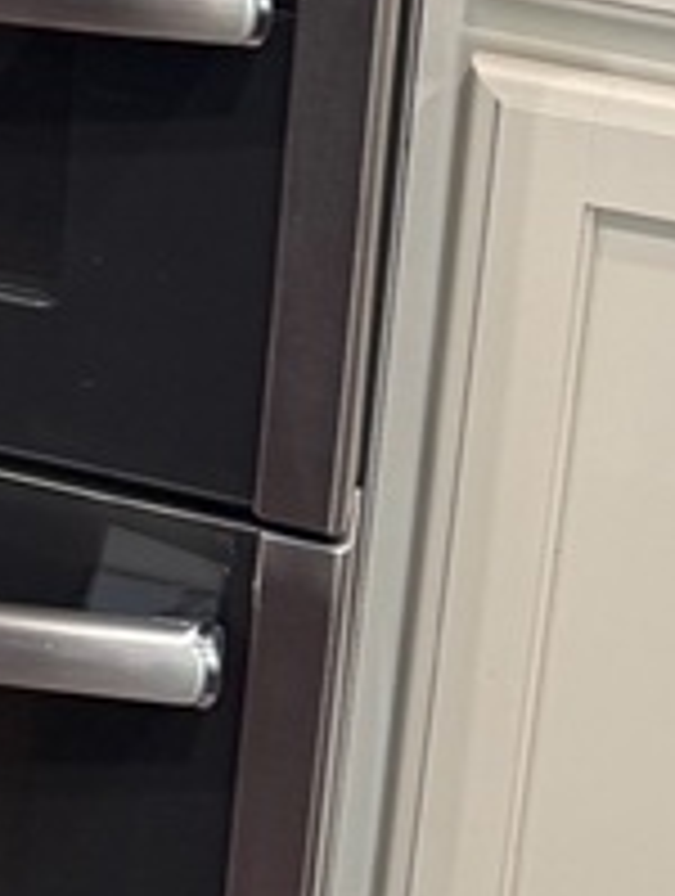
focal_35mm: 130
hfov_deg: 11.0
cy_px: -810
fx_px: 3369
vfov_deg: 13.3
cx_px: -338
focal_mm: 6.76
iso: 200
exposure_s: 1/60
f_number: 1.78
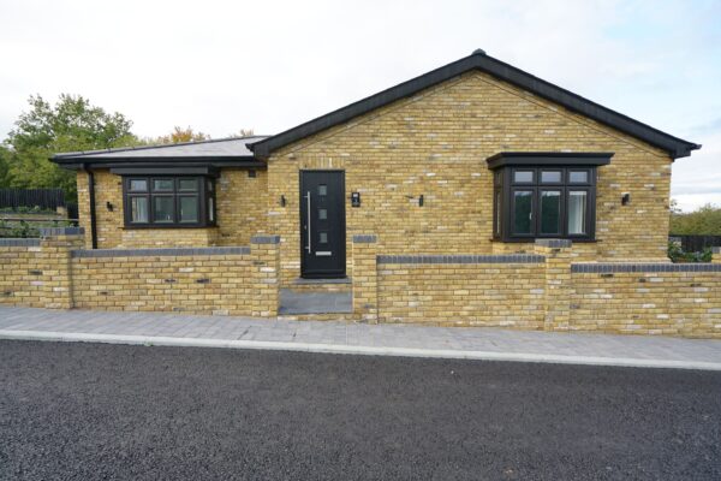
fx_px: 320
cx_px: 360
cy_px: 240
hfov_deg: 96.7
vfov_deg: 73.7
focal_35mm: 16
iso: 500
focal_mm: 16
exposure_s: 1/500
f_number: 5
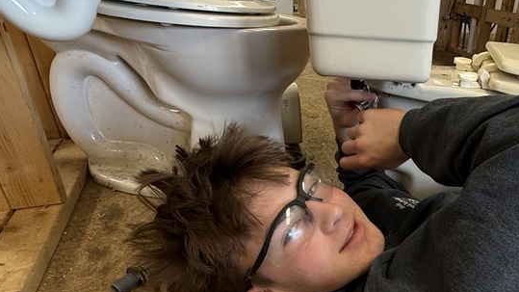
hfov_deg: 61.8
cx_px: 398
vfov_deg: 39.6
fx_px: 399
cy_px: 198
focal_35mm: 29
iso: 320
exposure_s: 1/60
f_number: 2.2
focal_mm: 2.22
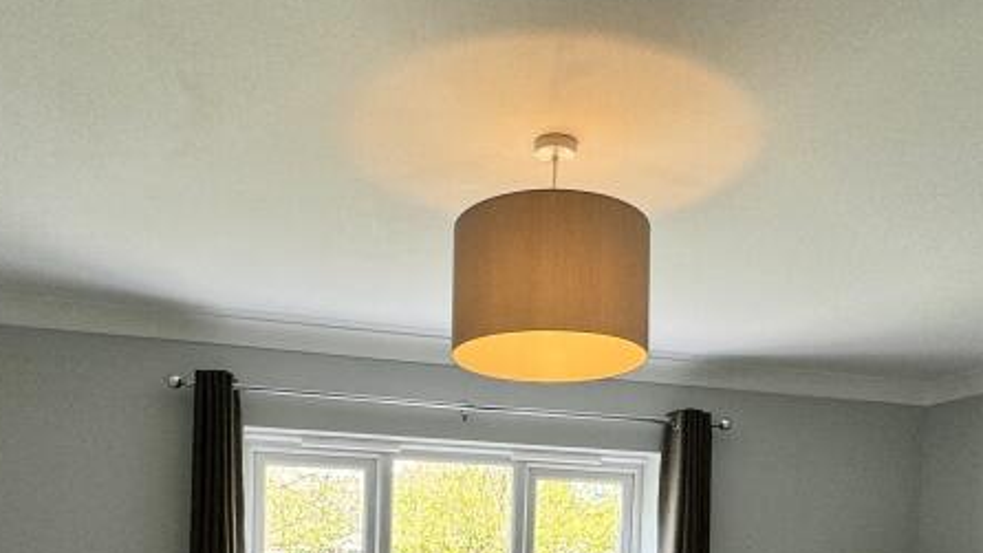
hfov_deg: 56.6
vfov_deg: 30.0
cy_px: 619
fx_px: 912
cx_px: 496
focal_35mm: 35
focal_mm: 2.22
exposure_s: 1/100
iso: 125
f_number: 2.2
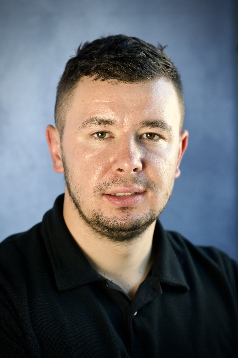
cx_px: 119
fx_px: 1264
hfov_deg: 10.8
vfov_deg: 16.1
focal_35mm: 128
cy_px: 179
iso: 320
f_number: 2.8
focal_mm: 85
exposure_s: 1/250
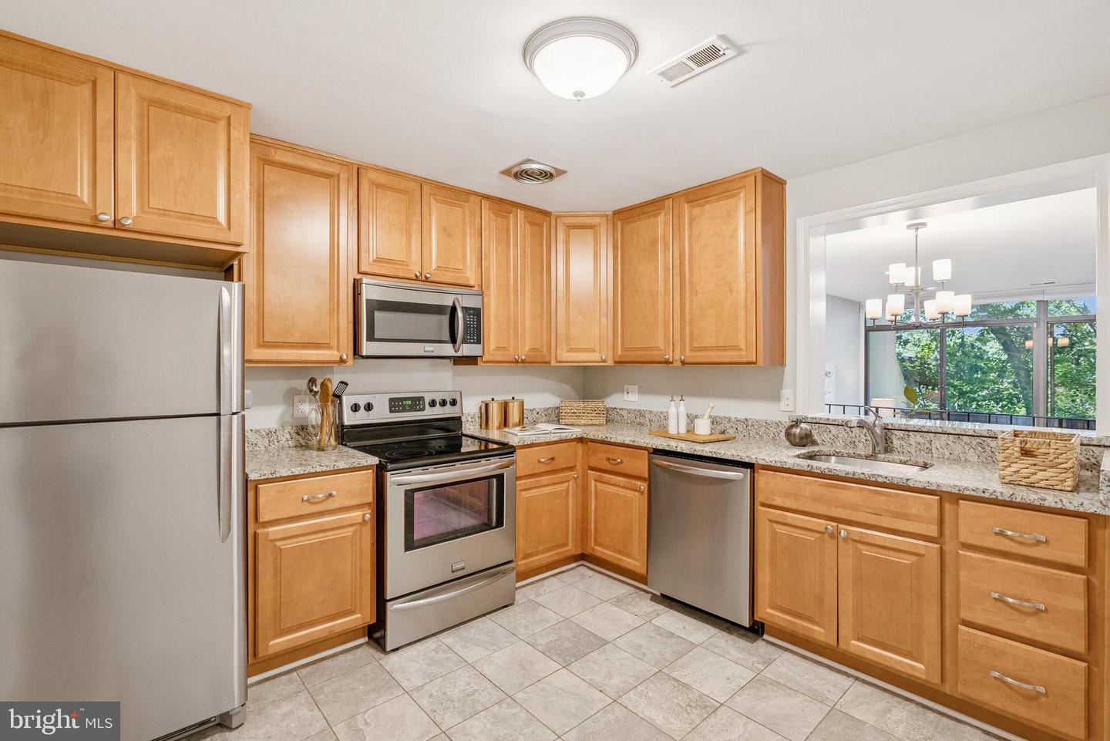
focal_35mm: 16
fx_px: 493
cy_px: 370
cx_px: 555
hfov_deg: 96.7
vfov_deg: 73.8
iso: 2500
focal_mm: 16
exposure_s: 1/125
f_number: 4.5
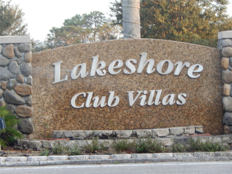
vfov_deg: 5.3
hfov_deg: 7.1
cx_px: 116
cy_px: 87
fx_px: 1870
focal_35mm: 279
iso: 140
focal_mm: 50.1
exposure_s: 1/30
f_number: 5.7
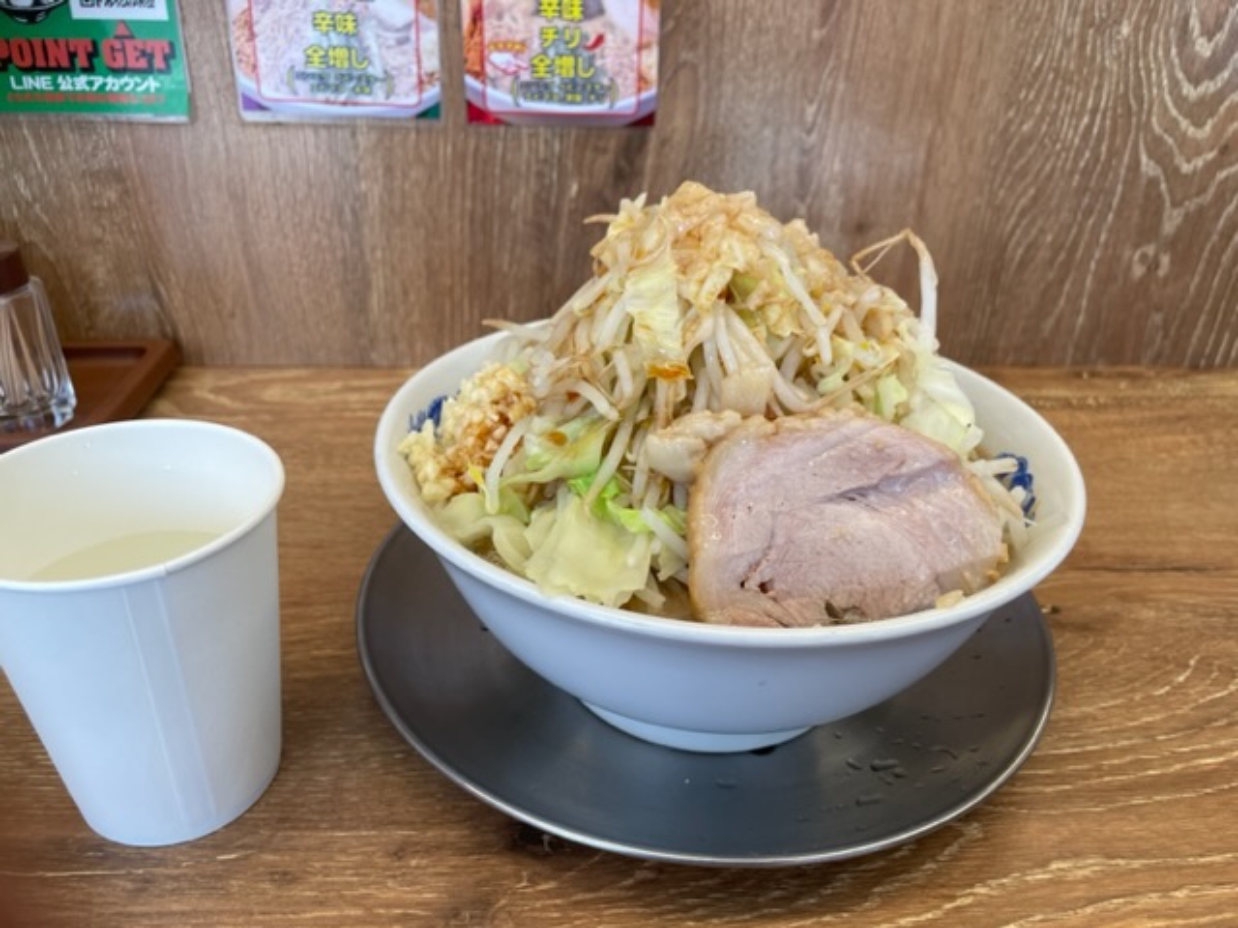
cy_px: 464
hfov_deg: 67.3
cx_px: 619
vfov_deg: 53.1
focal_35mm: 26
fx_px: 930
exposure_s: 1/157
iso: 32
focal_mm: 4.2
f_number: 1.6
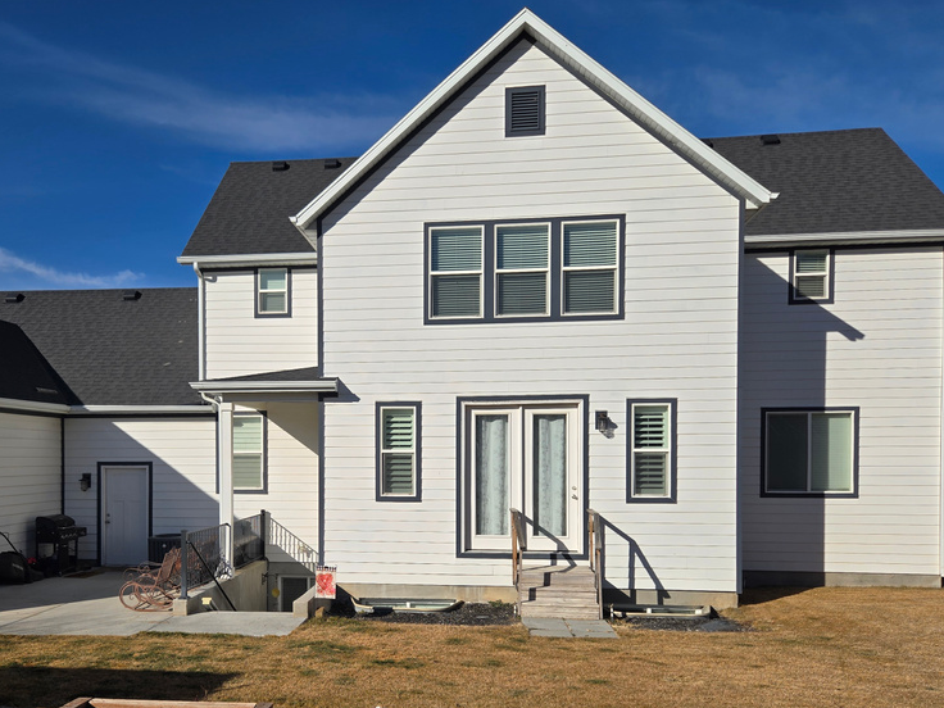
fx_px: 873
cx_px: 351
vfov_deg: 43.6
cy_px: 464
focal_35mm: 32
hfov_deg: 56.1
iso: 25
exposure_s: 1/3977
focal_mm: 5.4
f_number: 1.8
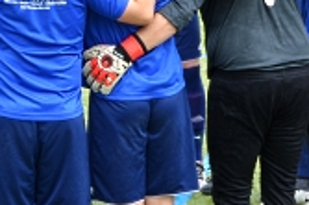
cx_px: 124
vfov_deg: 4.8
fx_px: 2470
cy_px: 85
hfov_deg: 7.2
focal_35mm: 288
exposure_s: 1/160
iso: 100
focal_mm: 50
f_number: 6.3
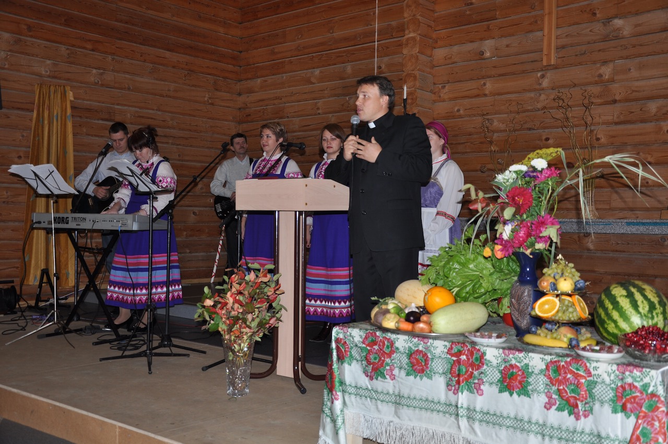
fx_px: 723
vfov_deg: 34.1
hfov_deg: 49.6
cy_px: 222
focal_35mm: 39
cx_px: 334
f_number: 4.5
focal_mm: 26
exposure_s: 1/60
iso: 200
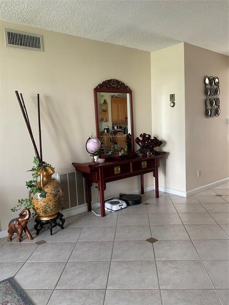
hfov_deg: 48.2
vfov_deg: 61.7
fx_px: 256
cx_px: 114
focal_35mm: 29
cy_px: 152
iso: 125
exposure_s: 1/60
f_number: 1.8
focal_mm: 3
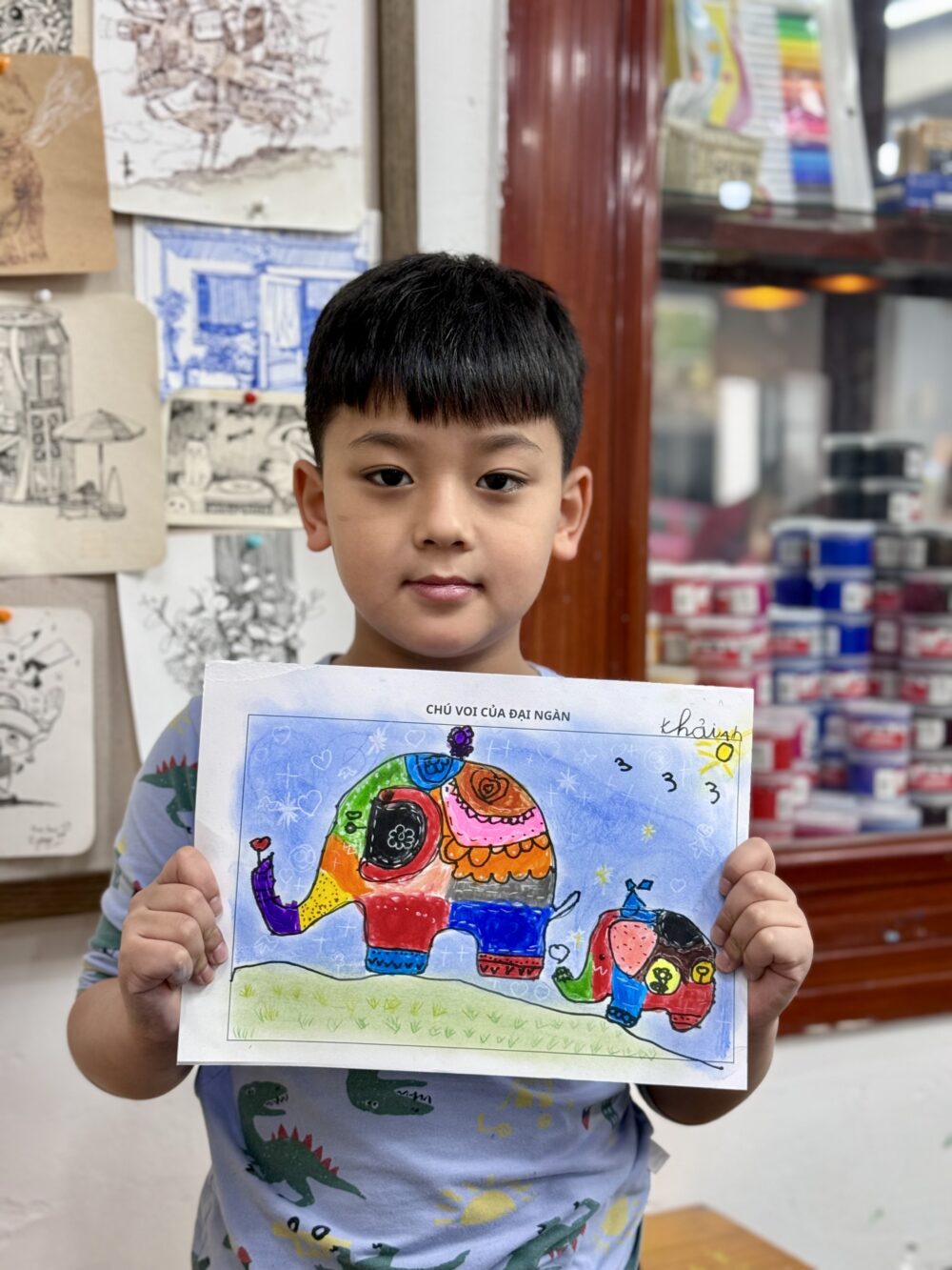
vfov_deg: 39.7
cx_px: 476
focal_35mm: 48
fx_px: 1760
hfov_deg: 30.3
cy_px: 635
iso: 80
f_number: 1.78
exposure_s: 1/100
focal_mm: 6.76
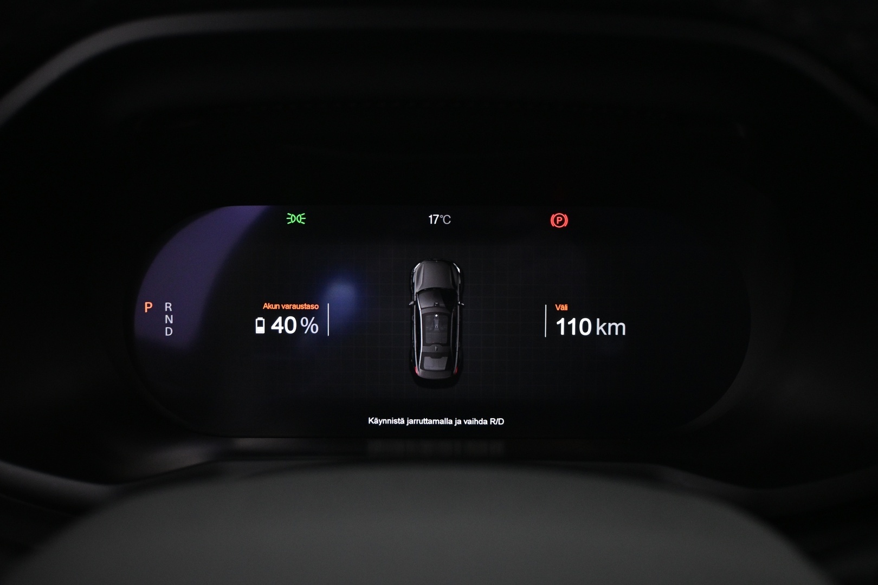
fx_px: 768
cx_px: 439
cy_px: 292
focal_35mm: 32
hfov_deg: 59.5
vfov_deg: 41.7
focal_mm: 21
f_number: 4
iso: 1600
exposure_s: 1/25
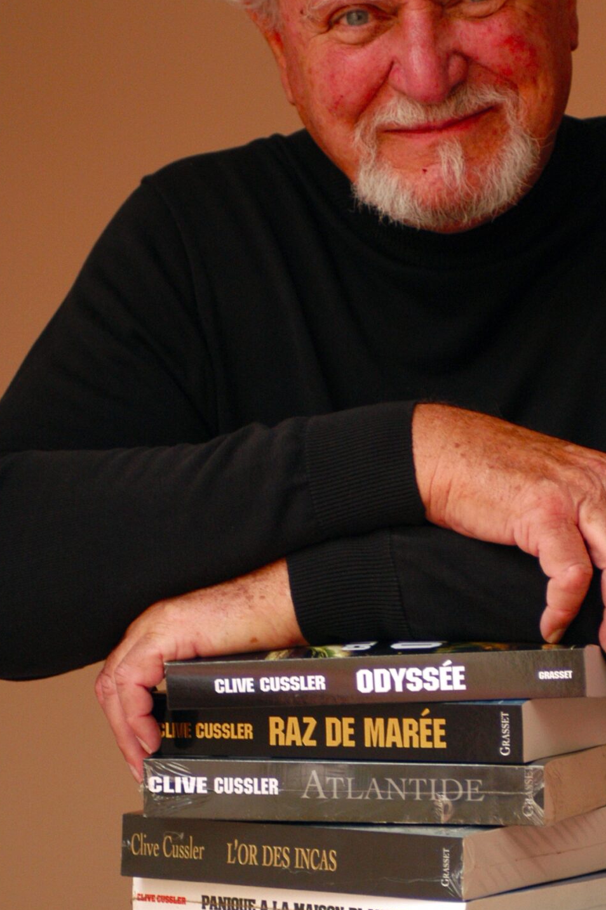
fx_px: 4197
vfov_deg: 12.4
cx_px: 420
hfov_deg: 8.3
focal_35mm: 166
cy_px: 480
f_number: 2.8
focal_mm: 62
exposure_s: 1/125
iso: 400
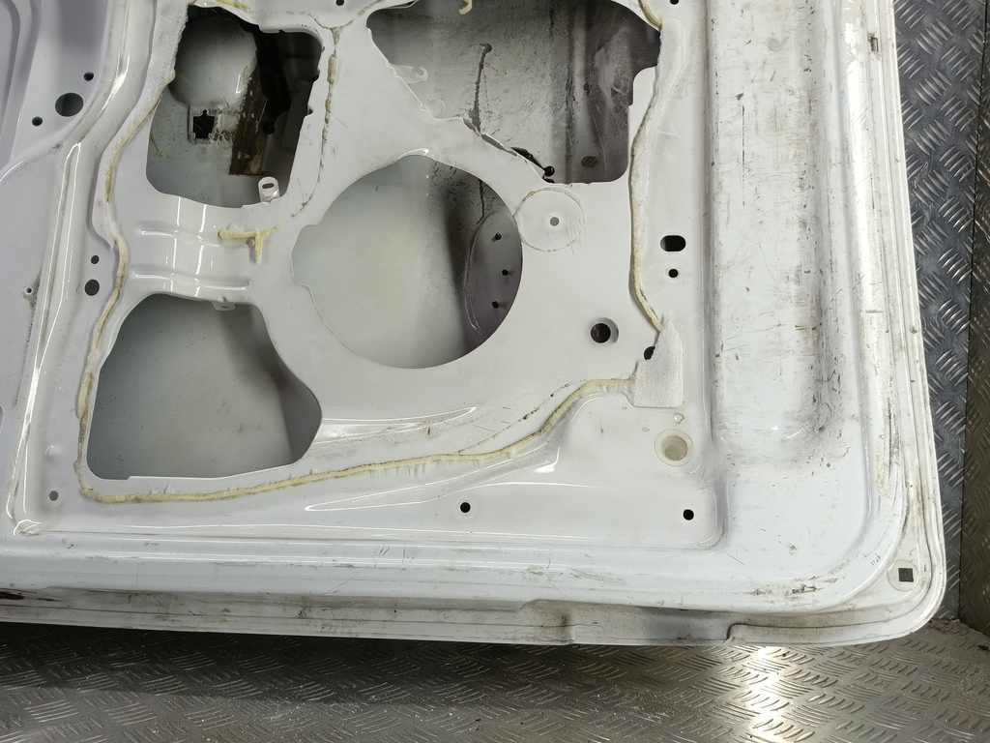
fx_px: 658
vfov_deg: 58.9
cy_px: 372
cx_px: 495
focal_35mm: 23
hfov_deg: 73.9
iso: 147
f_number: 1.6
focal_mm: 4.11
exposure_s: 1/100
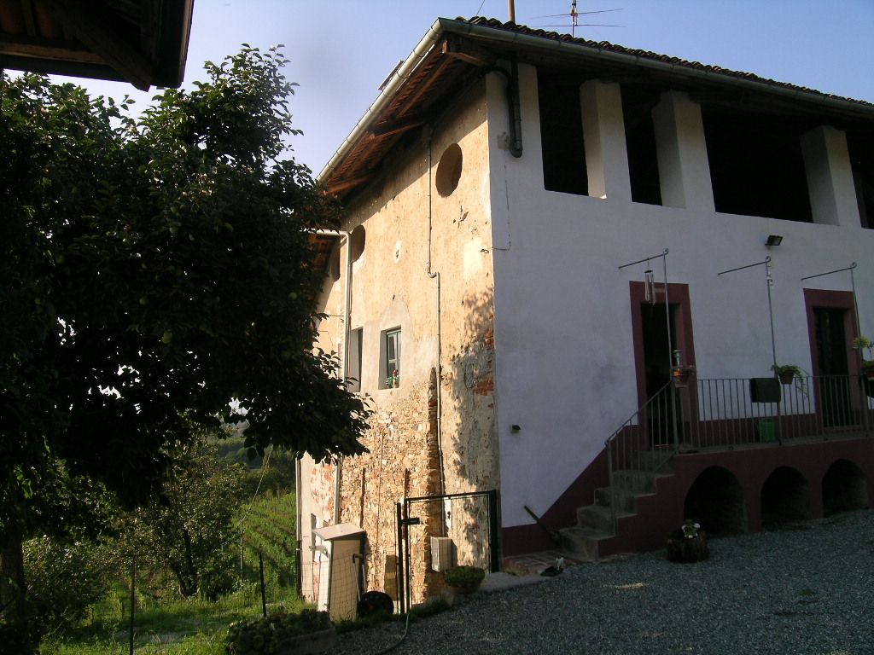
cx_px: 437
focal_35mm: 28
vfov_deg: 49.7
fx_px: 707
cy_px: 328
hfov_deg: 63.4
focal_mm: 5.8
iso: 50
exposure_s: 1/210
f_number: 5.6
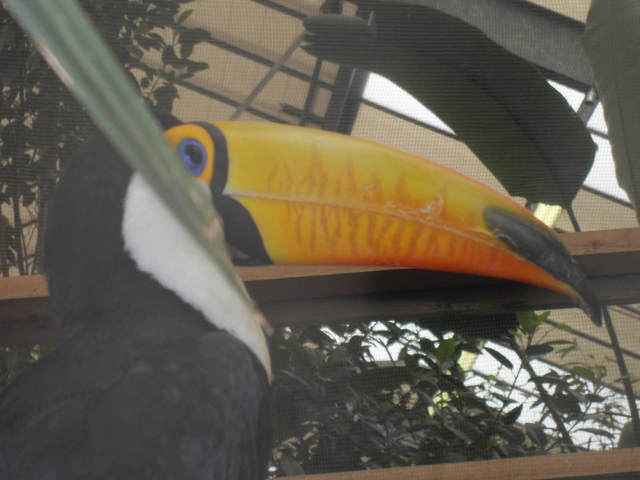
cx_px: 320
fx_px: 2052
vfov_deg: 13.3
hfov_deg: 17.7
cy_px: 240
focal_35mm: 111
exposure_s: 1/90
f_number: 5.2
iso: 100
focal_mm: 18.1
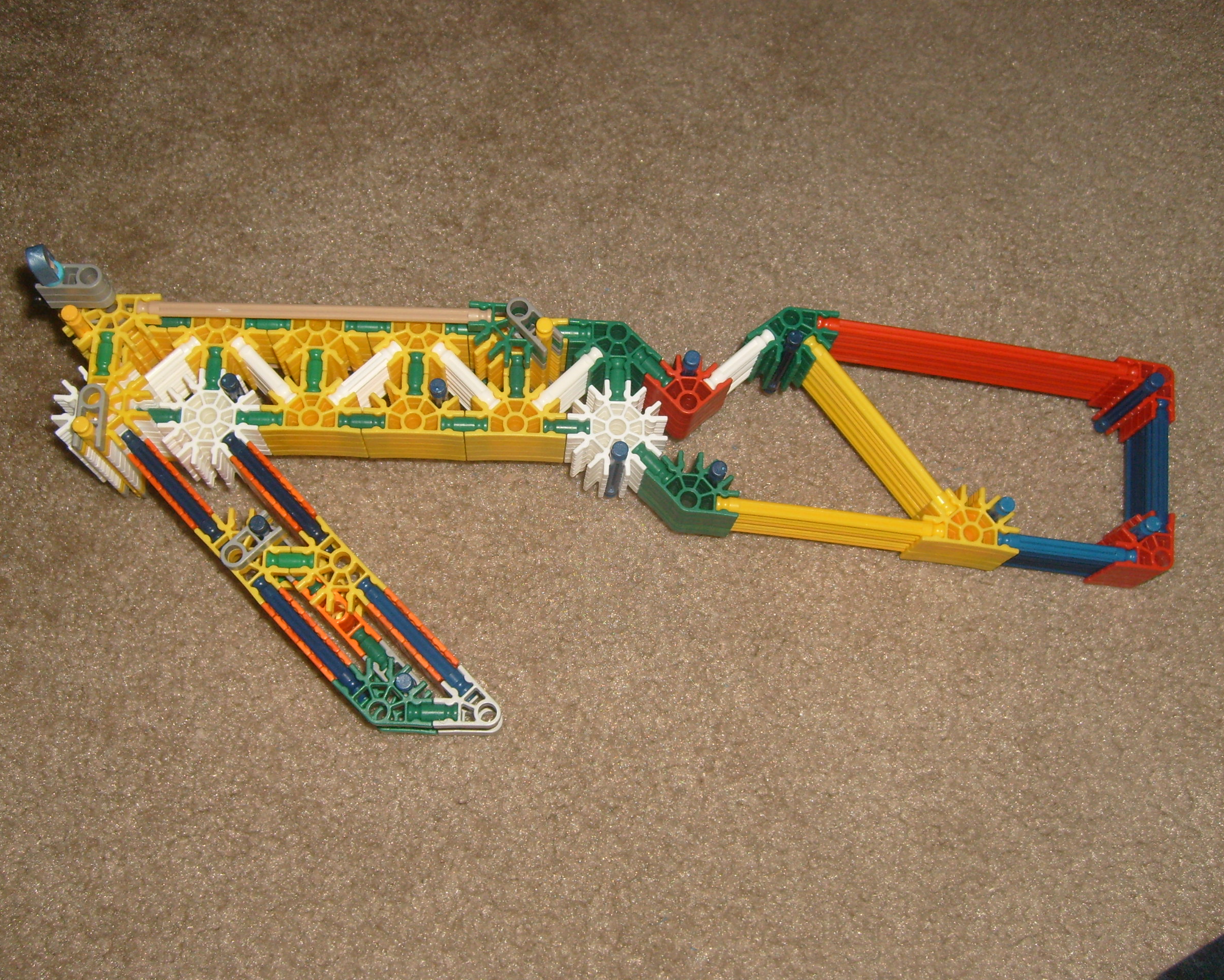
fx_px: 1341
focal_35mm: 37
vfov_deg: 40.1
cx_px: 611
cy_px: 494
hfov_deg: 49.1
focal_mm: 5.8
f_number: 2.8
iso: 100
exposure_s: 1/45
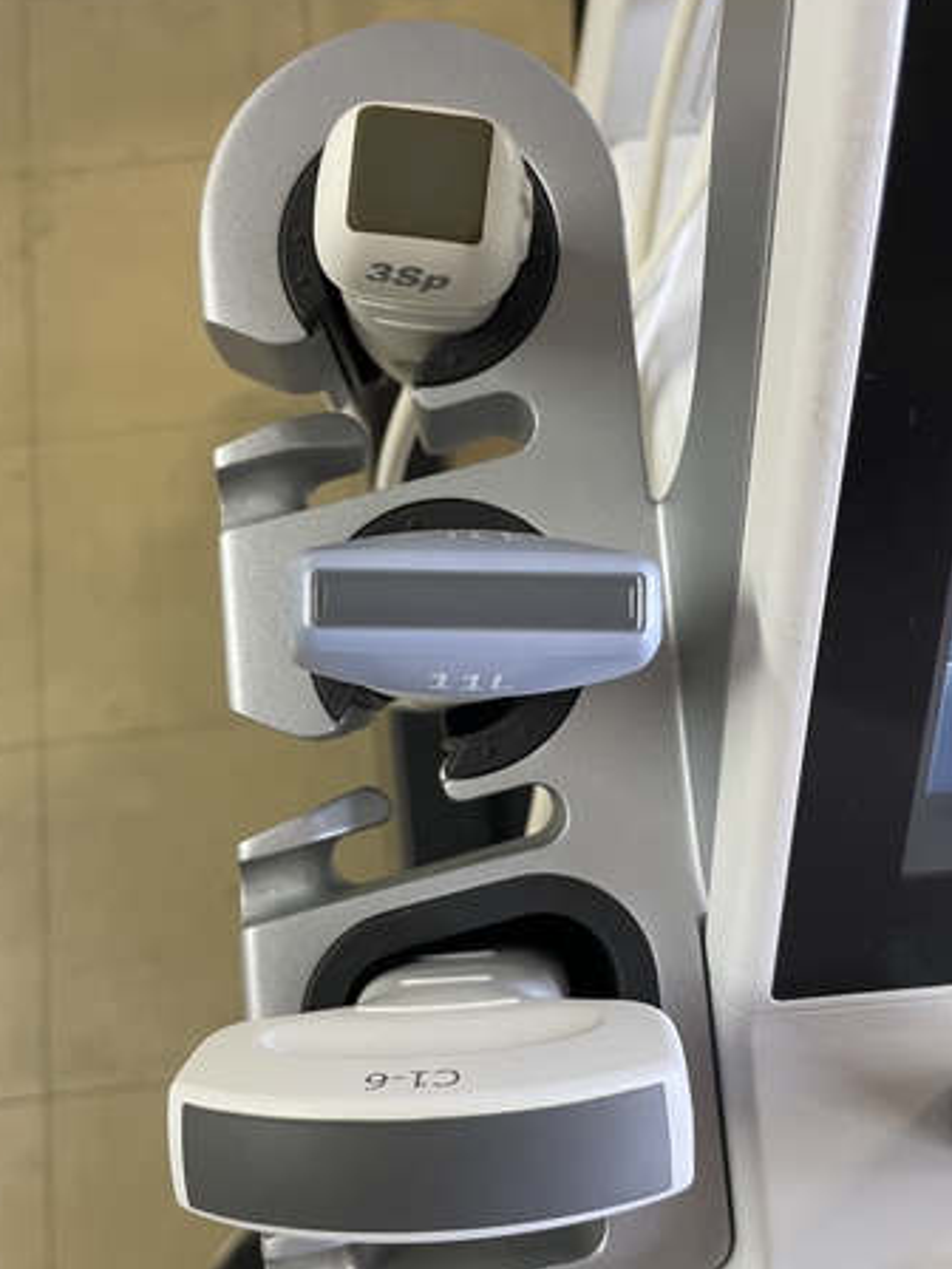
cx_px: 434
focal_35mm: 31
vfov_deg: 58.2
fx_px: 1137
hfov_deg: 45.4
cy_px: 694
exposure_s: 1/50
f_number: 1.6
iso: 200
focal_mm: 4.2
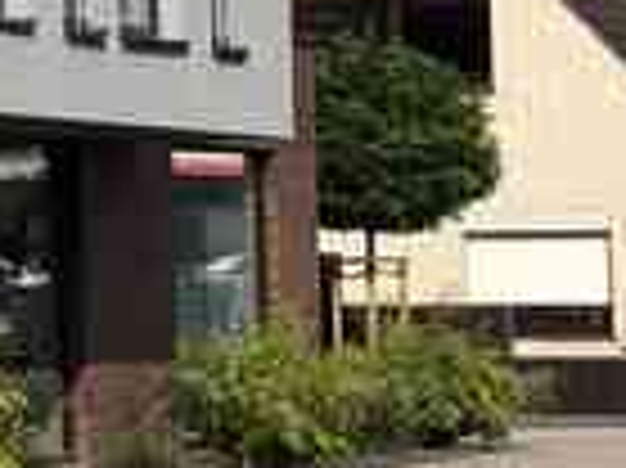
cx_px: -1000
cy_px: 94
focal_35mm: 218
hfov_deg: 8.2
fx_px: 3939
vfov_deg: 6.8
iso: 20
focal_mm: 3.99
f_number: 1.8
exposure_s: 1/2088
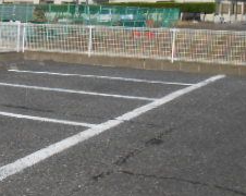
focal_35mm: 72
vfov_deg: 21.1
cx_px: -89
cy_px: 70
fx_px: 523
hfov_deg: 23.0
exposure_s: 1/1250
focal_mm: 4.6
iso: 80
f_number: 3.5
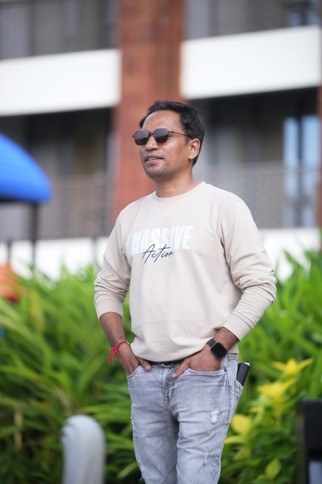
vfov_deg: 13.5
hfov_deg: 9.0
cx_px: 161
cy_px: 242
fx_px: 2039
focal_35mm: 152
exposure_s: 1/400
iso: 500
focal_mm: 152
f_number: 2.8
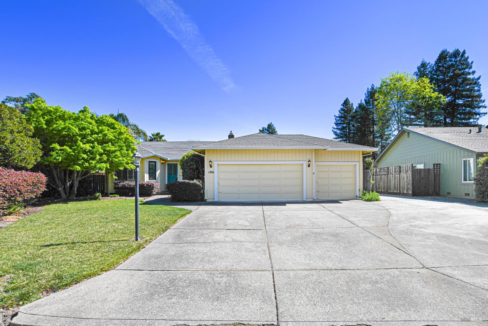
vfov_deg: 77.3
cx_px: 244
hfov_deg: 100.4
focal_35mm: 15
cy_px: 163
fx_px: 203
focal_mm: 10
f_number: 9
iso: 100
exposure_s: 1/320
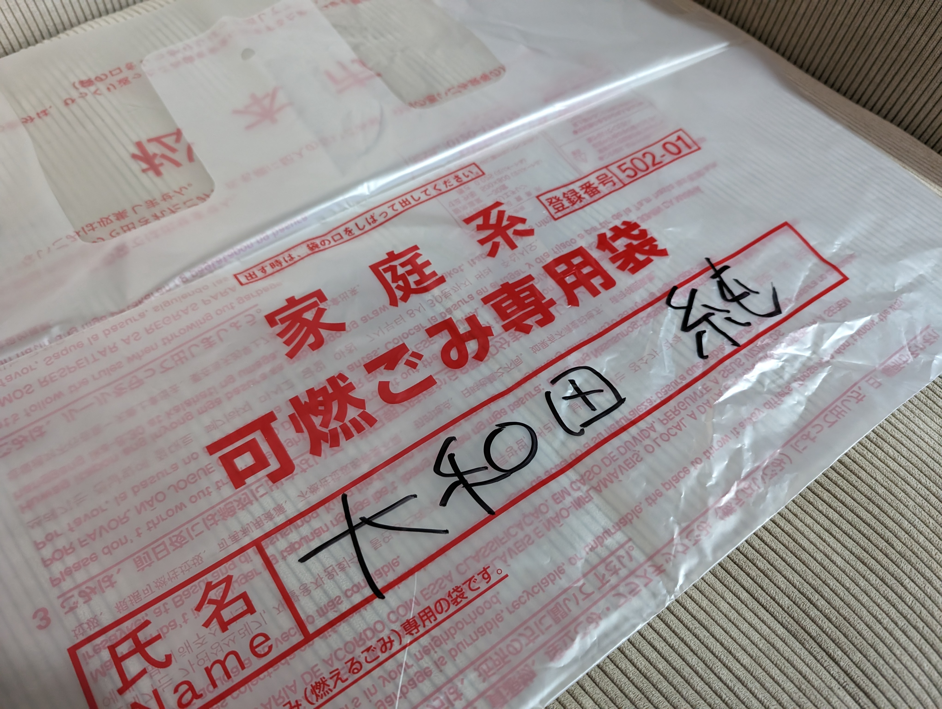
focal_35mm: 24
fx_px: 654
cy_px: 354
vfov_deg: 56.9
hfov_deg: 71.5
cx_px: 471
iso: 942
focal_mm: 6.9
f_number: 1.68
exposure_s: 1/57.8
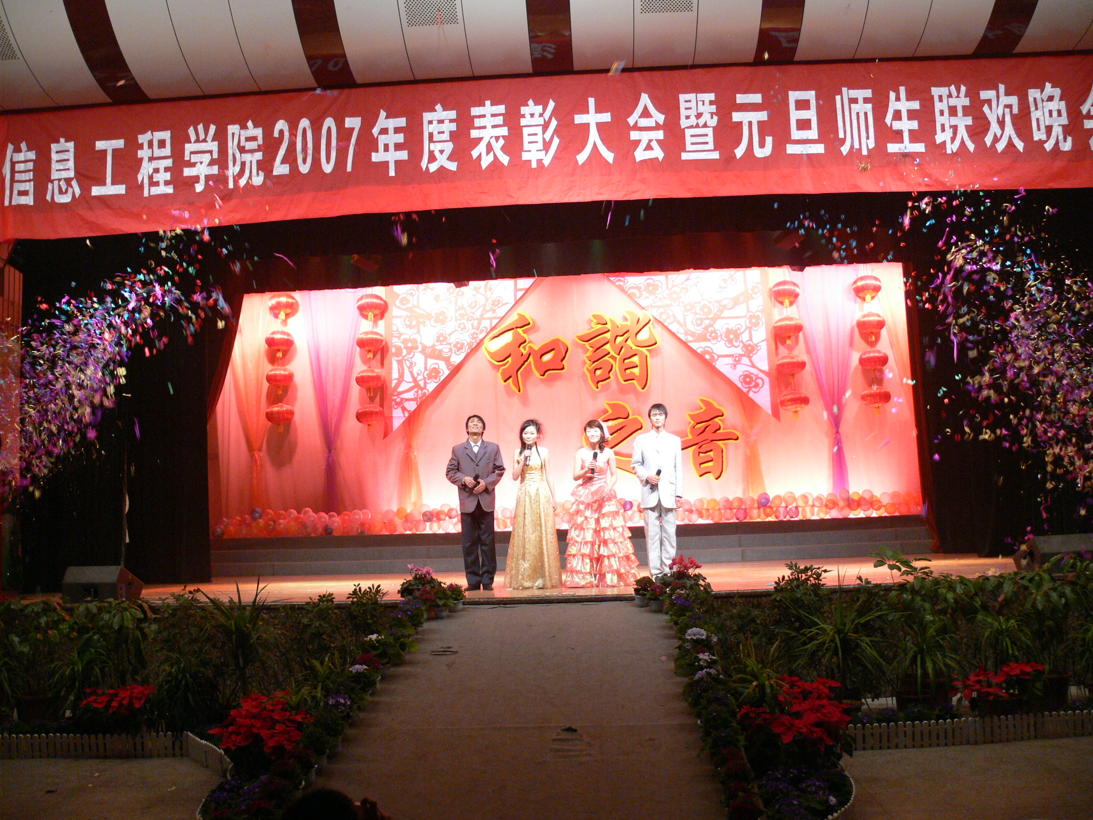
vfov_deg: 40.7
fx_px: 1105
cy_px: 410
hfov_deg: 52.6
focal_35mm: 35
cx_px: 546
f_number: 2.8
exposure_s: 1/25
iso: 200
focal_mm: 7.4
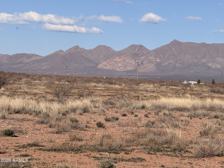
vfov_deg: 12.3
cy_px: 84
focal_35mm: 120
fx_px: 777
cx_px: 112
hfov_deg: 16.4
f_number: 2.8
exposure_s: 1/2933
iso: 50
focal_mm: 15.66
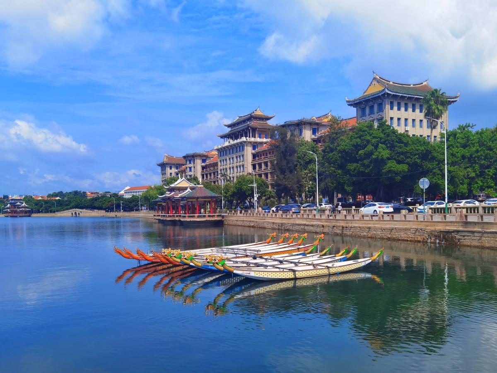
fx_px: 474
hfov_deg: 55.4
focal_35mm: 33
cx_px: 248
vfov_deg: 42.9
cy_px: 186
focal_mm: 6.71
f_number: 1.9
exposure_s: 1/6024
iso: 50
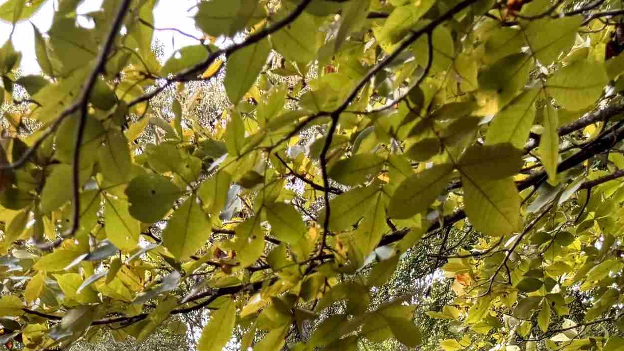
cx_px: 172
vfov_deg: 16.7
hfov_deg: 32.3
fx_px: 1059
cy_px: 557
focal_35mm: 64
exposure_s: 1/60
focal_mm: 6.76
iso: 800
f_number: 1.78
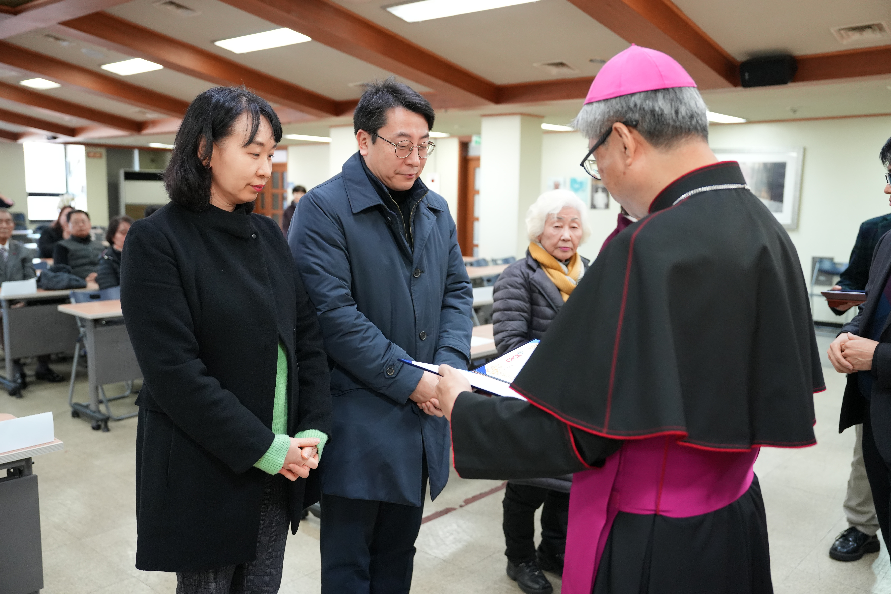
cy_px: 297
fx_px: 792
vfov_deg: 41.1
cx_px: 446
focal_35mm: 32
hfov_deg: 58.7
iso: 3200
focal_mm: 32
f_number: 2.8
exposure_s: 1/250
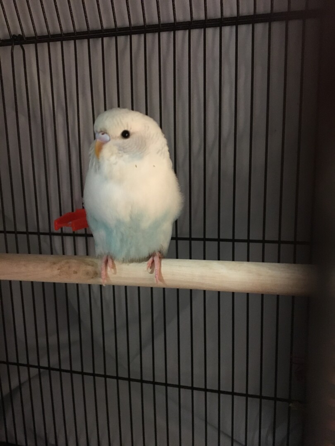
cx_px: 168
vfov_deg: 61.7
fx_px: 374
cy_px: 223
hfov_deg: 48.2
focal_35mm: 29
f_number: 2.2
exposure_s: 1/15
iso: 250
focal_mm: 4.15
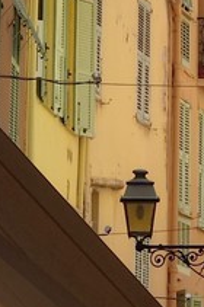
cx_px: 230
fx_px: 3368
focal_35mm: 395
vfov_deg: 4.9
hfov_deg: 3.5
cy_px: -684
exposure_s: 1/320
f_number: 11
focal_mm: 52
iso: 200
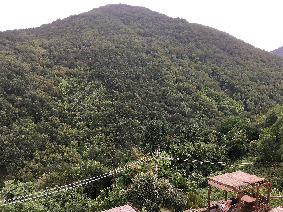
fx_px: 237
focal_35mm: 29
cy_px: 106
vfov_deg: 48.2
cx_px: 142
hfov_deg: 61.7
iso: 25
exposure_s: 1/125
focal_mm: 4.15
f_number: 2.2
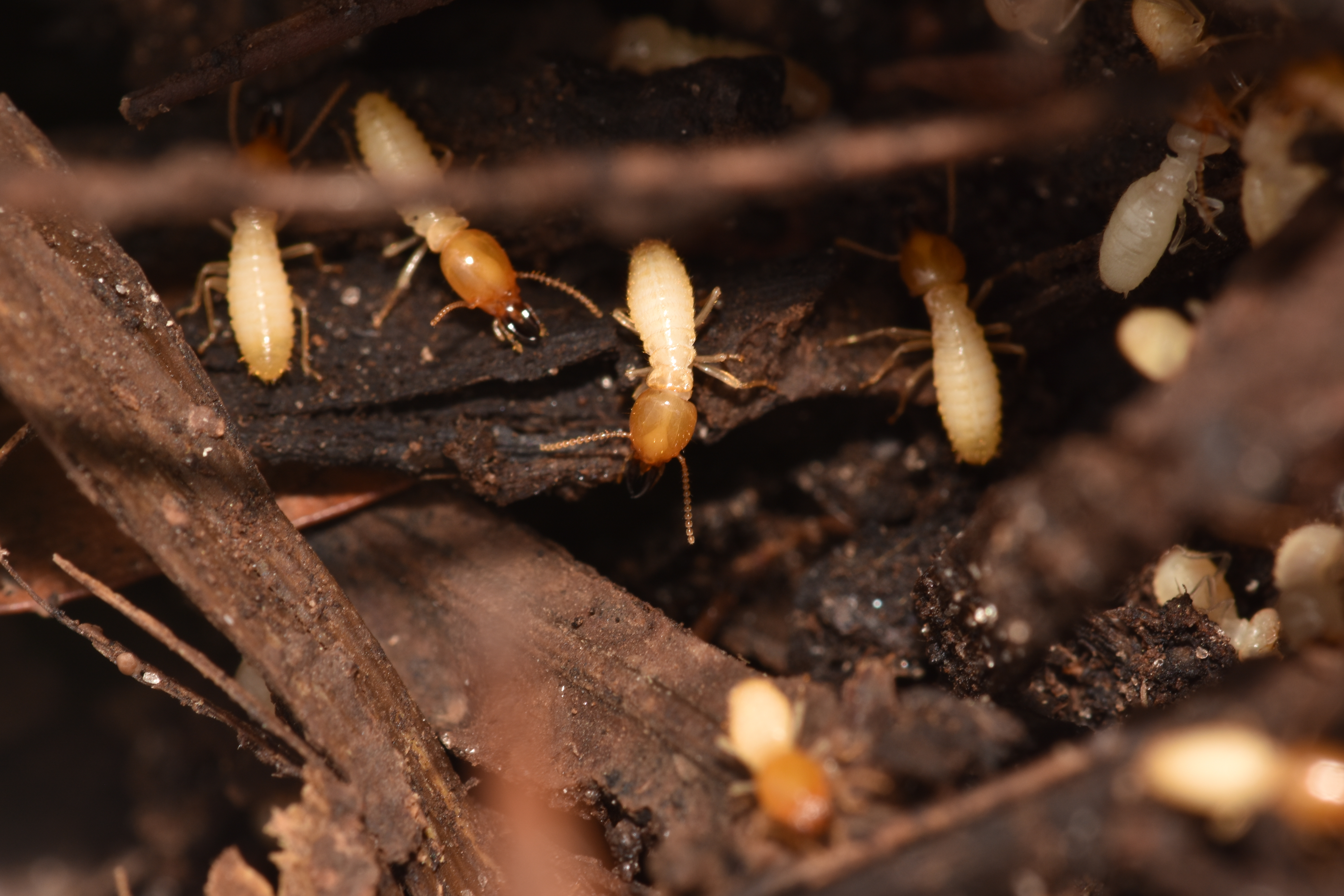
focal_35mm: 300
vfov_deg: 4.6
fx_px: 11199
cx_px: 672
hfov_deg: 6.9
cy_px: 448
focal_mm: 200
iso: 125
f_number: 20
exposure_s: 1/160
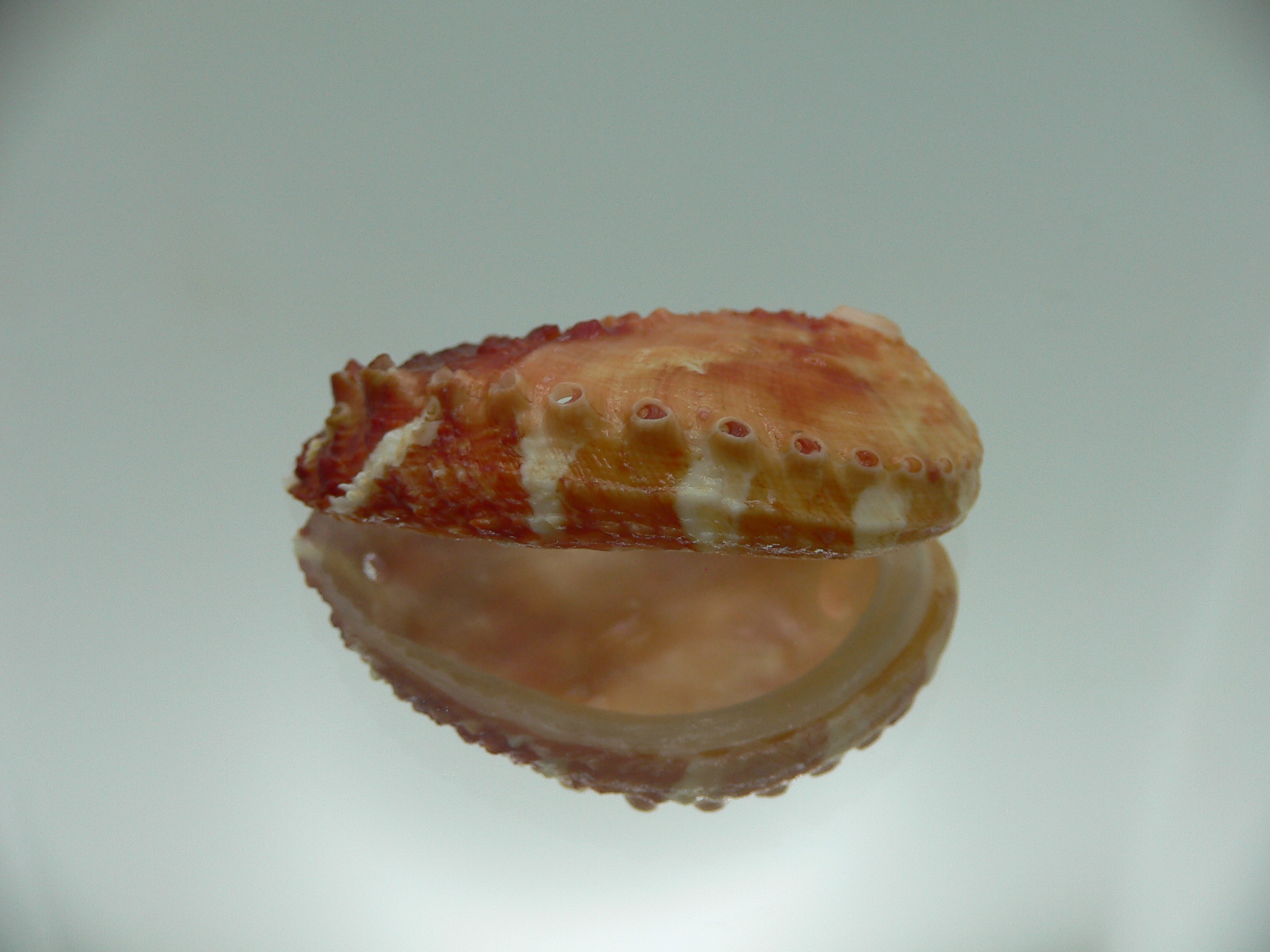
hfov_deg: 52.6
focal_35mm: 35
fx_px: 1284
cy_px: 476
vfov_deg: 40.7
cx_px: 635
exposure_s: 1/100
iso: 80
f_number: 2.8
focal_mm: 4.6
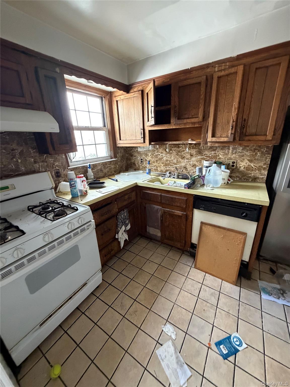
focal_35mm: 14
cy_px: 194
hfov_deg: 85.7
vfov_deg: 102.1
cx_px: 145
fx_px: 156
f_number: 2.2
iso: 640
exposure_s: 1/60
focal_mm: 2.22
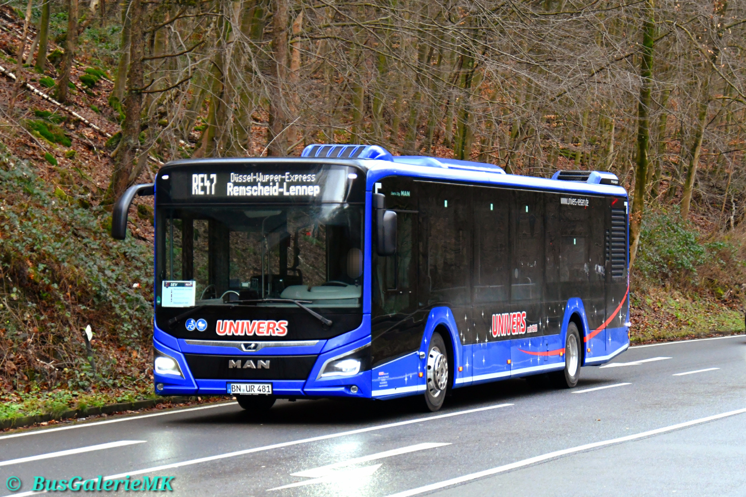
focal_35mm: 112
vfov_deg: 12.2
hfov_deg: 18.3
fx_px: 2321
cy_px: 248
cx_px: 373
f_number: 5
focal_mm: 75
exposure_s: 1/500
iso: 4500
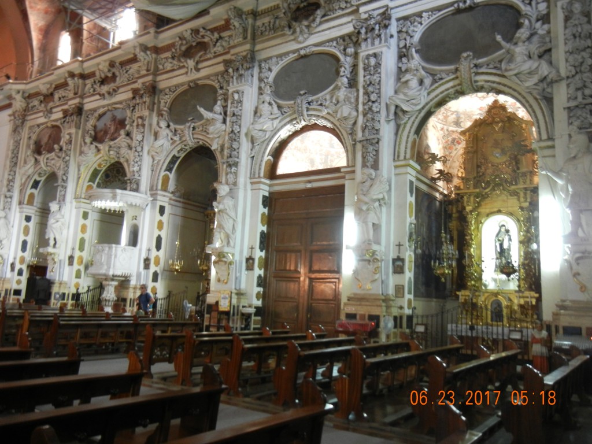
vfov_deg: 46.8
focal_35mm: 30
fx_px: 513
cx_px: 296
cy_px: 222
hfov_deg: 60.0
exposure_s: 1/4.1
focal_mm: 5.4
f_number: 3.5
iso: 400
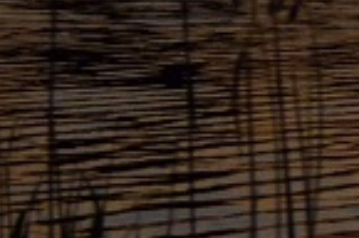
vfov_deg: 1.9
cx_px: 842
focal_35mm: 722
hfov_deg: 2.8
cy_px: -104
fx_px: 7184
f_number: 4.5
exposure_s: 1/800
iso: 2000
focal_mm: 70
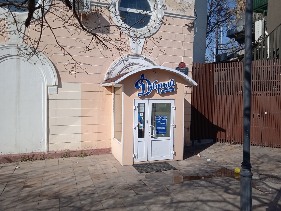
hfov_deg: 63.4
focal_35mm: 28
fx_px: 227
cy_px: 106
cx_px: 140
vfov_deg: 49.8
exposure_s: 1/1667
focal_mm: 3.43
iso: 112
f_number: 2.2
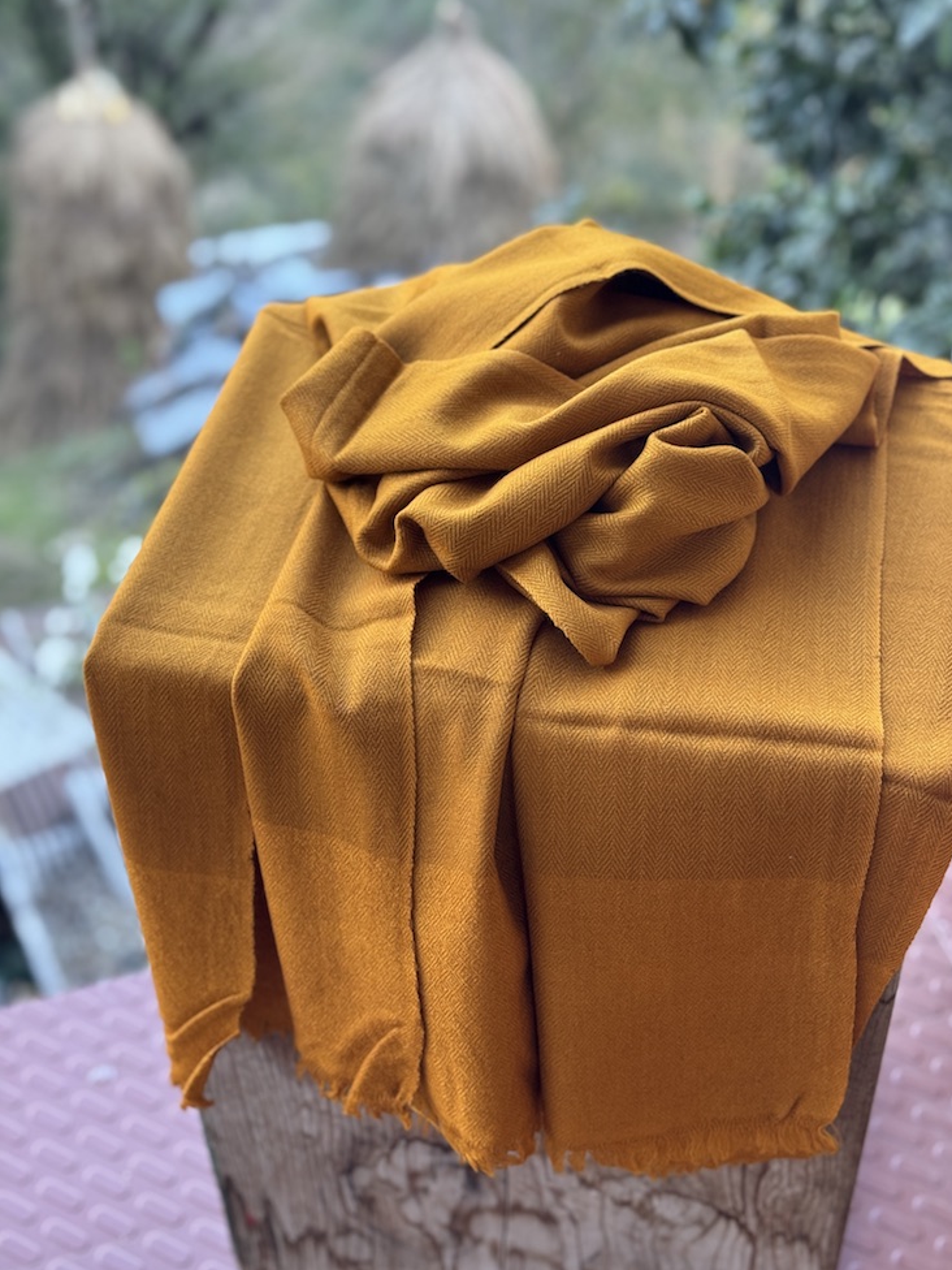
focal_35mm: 49
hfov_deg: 29.7
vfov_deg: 38.9
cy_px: 632
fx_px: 1797
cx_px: 484
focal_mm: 6.76
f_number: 1.78
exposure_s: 1/60
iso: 100
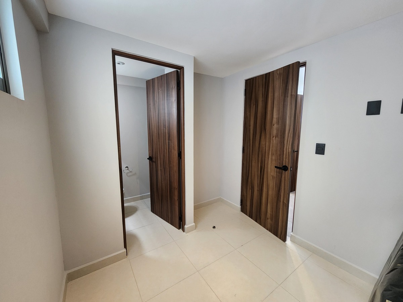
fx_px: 151
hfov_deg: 106.2
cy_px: 151
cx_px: 202
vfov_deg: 89.9
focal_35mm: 13
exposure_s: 1/60
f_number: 2.2
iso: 400
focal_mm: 2.2
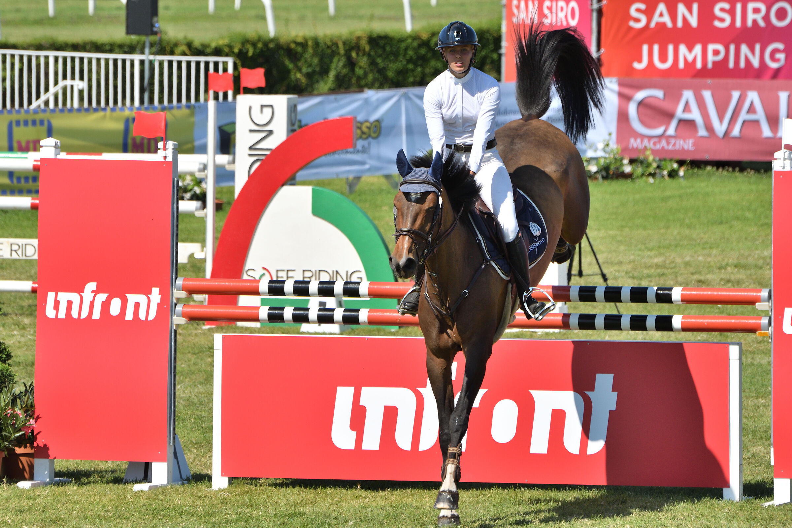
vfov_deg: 2.8
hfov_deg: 4.2
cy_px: 264
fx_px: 10889
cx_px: 396
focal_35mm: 495
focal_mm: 330
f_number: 8
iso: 400
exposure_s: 1/1600
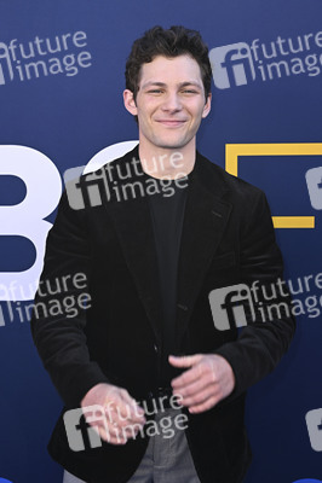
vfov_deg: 33.4
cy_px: 242
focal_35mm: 60
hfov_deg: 22.6
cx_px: 161
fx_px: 806
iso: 320
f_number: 6.3
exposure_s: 1/200
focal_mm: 60
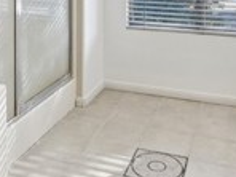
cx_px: 105
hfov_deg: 35.5
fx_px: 368
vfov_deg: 23.6
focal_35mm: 54
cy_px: -59
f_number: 8
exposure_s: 1/30
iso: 125
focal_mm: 13
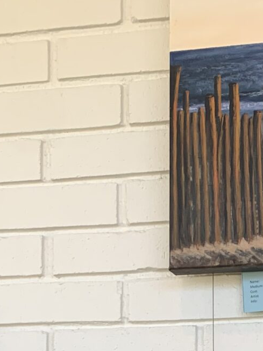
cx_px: 235
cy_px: 532
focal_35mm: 102
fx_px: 1034
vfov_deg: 17.3
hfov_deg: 14.4
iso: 64
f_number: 1.8
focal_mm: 4.25
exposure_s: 1/120
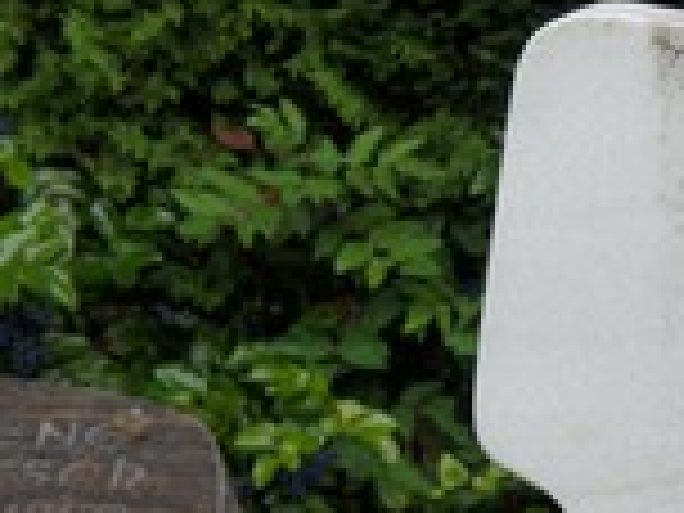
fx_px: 3368
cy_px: 608
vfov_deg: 8.6
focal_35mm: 170
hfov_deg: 11.2
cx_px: 1017
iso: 200
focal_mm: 39
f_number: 7.1
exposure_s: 1/160
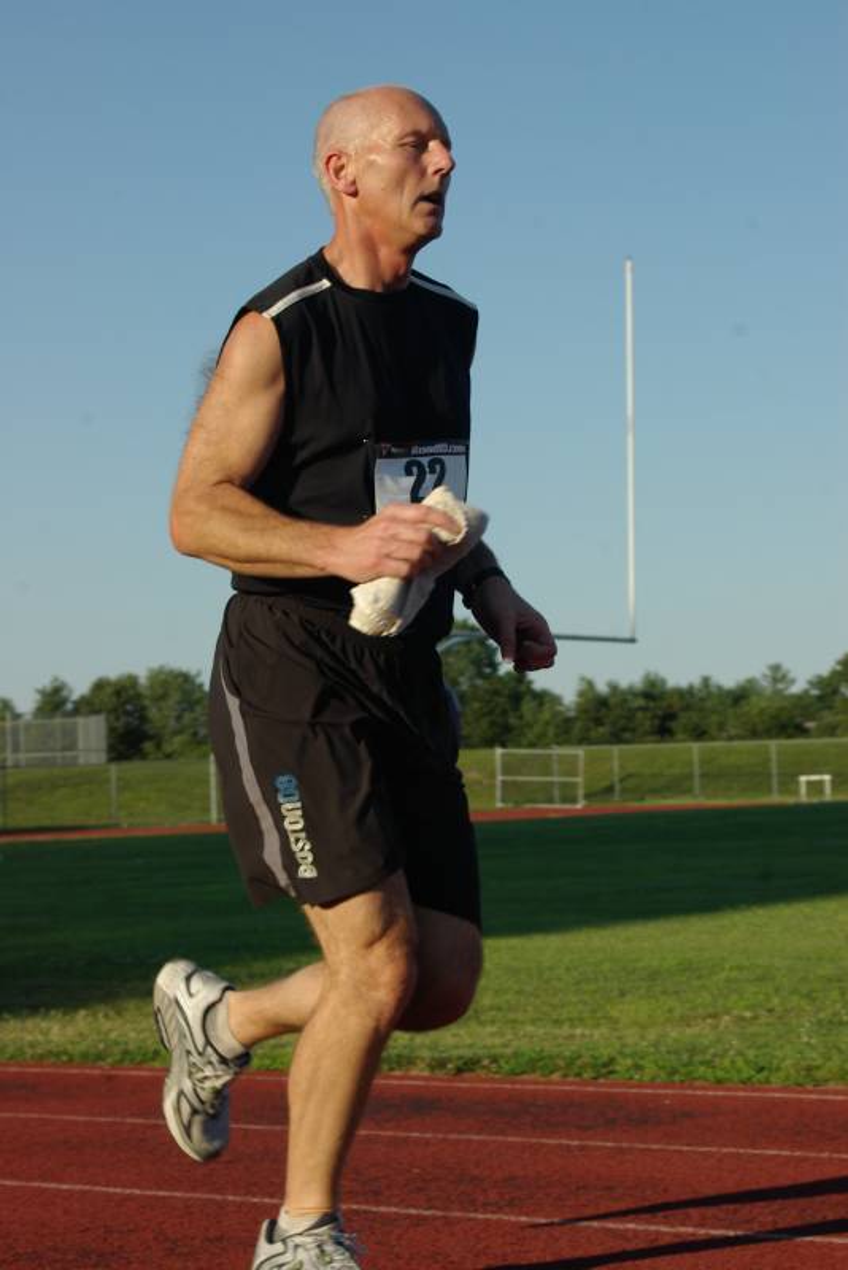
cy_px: 635
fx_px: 2912
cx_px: 424
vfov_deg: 24.6
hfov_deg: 16.6
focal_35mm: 82
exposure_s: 1/350
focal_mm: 55
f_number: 8
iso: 200
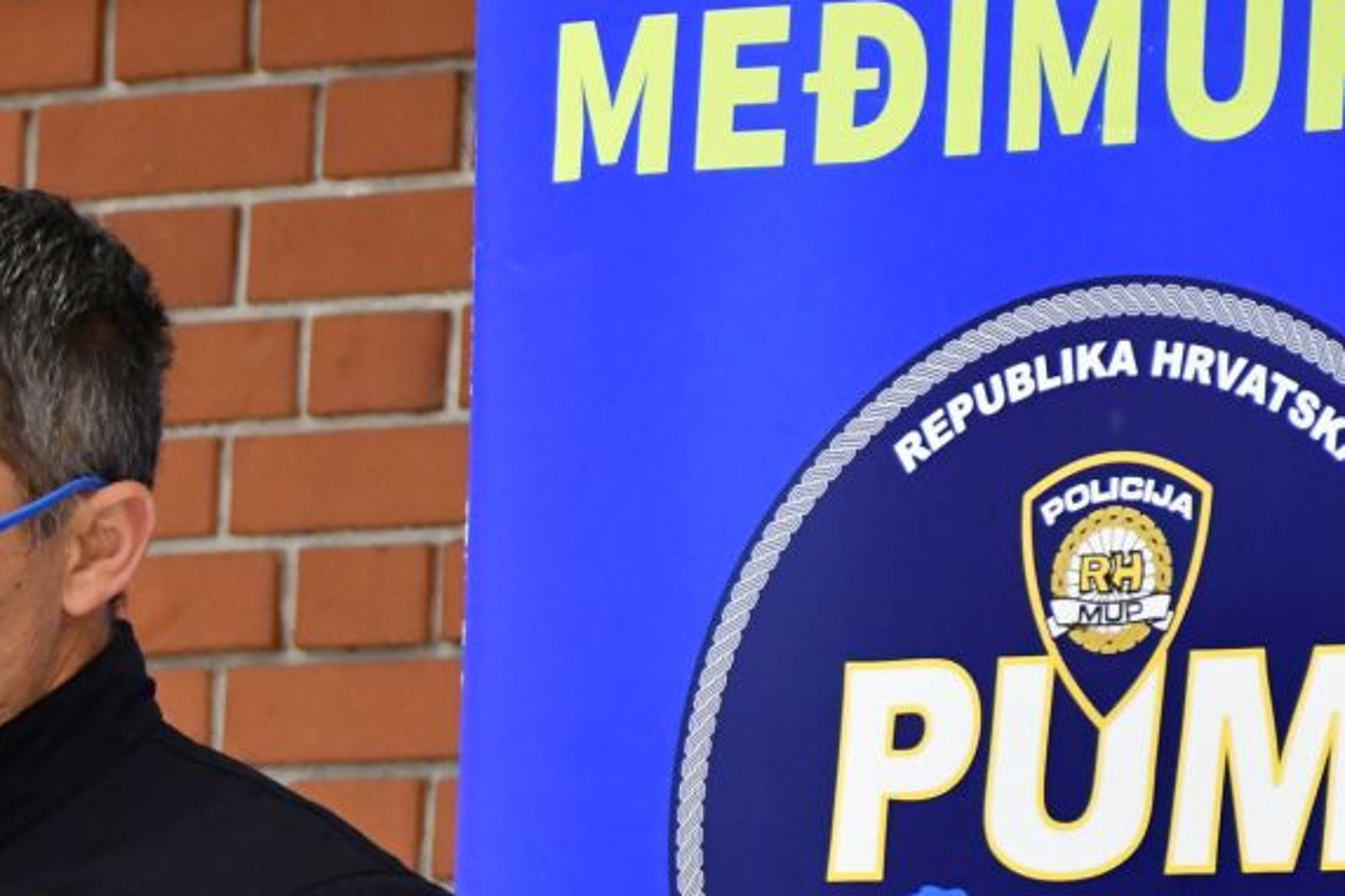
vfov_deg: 4.0
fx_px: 12698
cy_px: 971
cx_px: -141
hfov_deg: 6.0
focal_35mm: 340
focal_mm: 90
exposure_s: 1/60
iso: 3200
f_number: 5.3
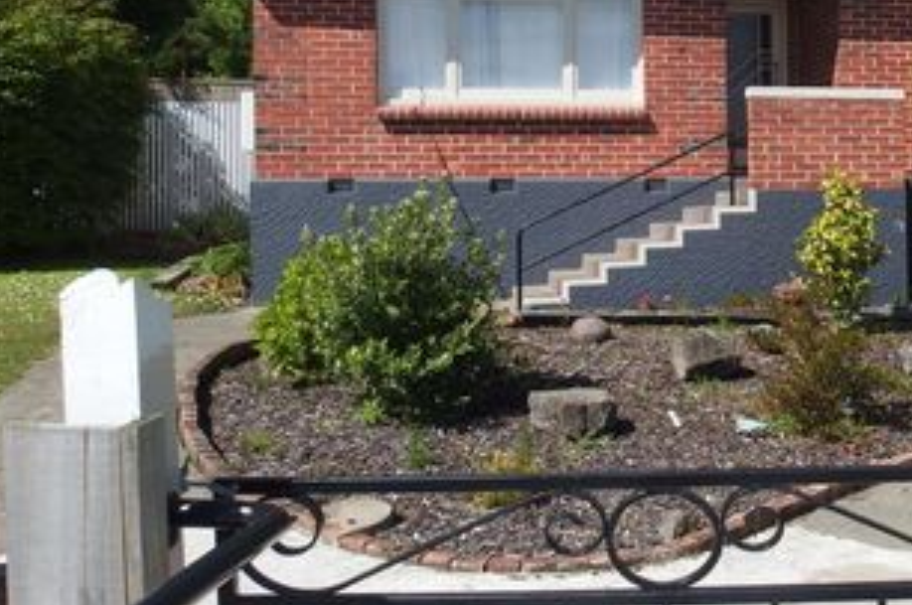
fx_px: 1012
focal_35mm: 40
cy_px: 219
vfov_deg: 33.1
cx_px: 683
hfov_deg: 46.8
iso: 100
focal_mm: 4.7
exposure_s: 1/800
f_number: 4.5
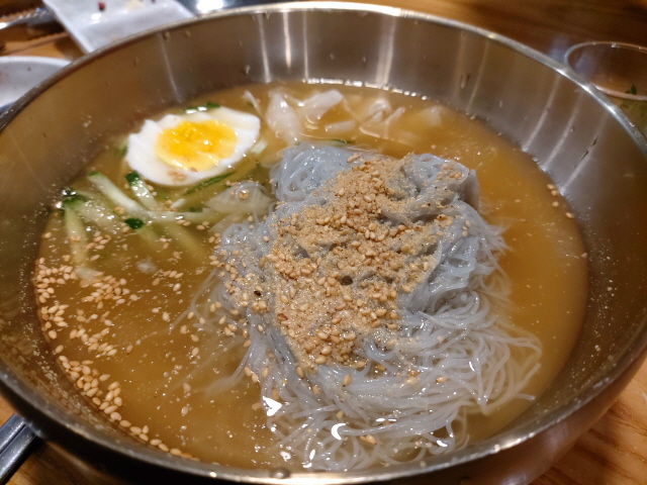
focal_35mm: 25
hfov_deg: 69.4
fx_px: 467
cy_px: 242
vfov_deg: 54.9
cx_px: 324
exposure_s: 1/24
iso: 200
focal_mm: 4.58
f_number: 2
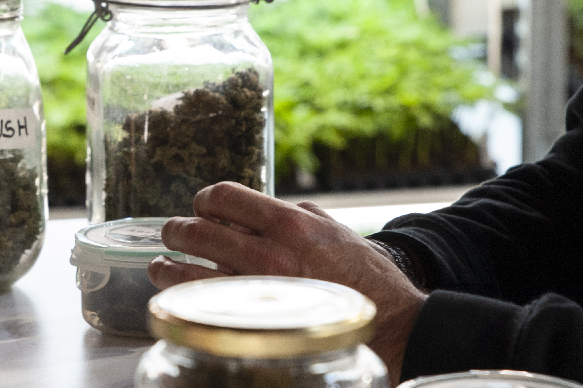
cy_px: 111
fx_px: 2363
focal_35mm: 146
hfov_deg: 14.0
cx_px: 102
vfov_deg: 9.4
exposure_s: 1/60
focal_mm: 70
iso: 800
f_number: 5.6
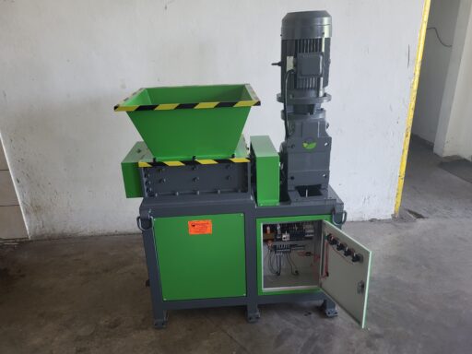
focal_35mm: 26
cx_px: 236
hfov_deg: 67.3
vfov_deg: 53.1
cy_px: 177
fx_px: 355
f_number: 1.8
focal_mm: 5.4
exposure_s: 1/100
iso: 200
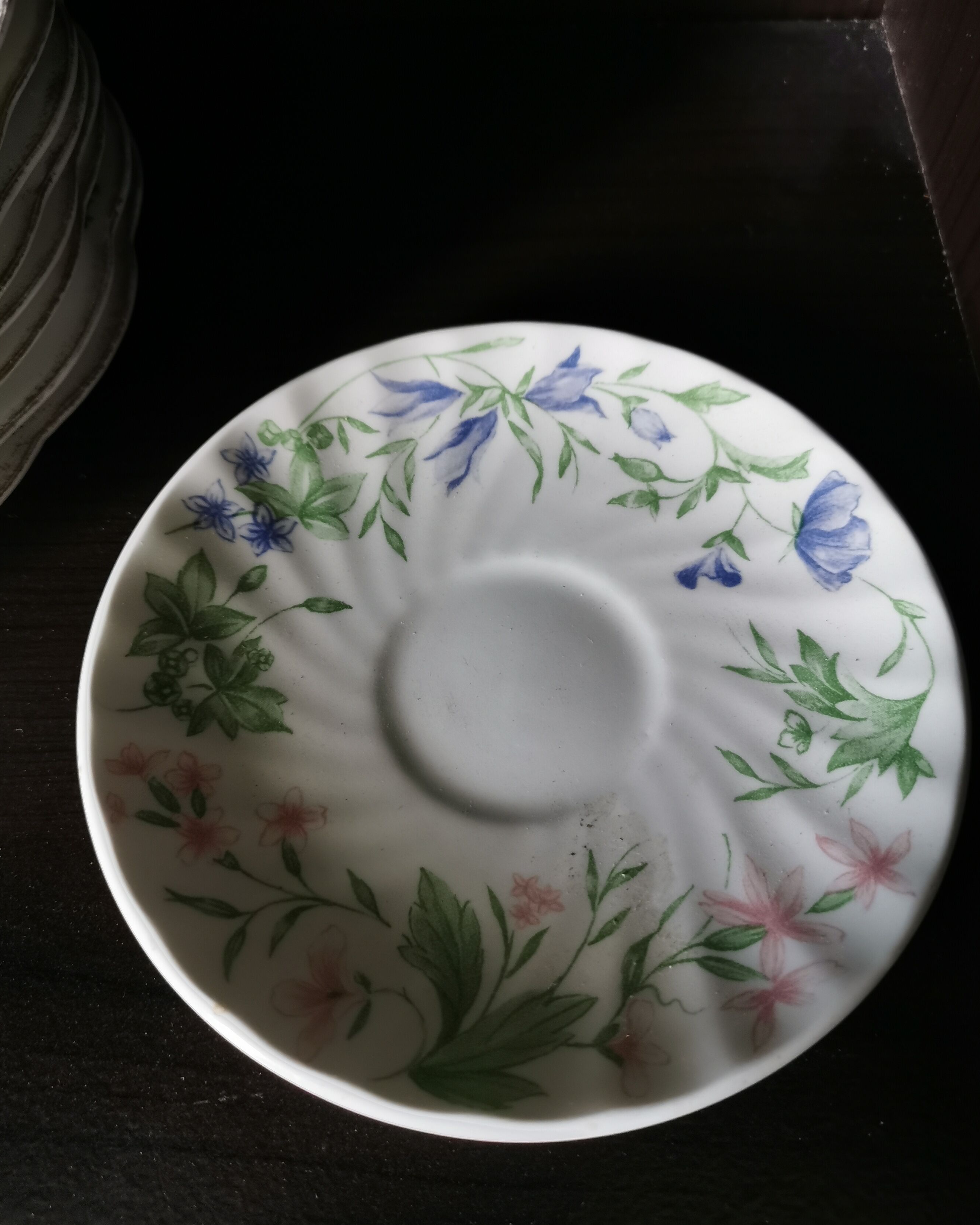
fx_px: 1051
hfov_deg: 50.0
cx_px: 496
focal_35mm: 29
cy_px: 603
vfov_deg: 60.4
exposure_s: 1/33.3
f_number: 1.8
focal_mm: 5.58
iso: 320
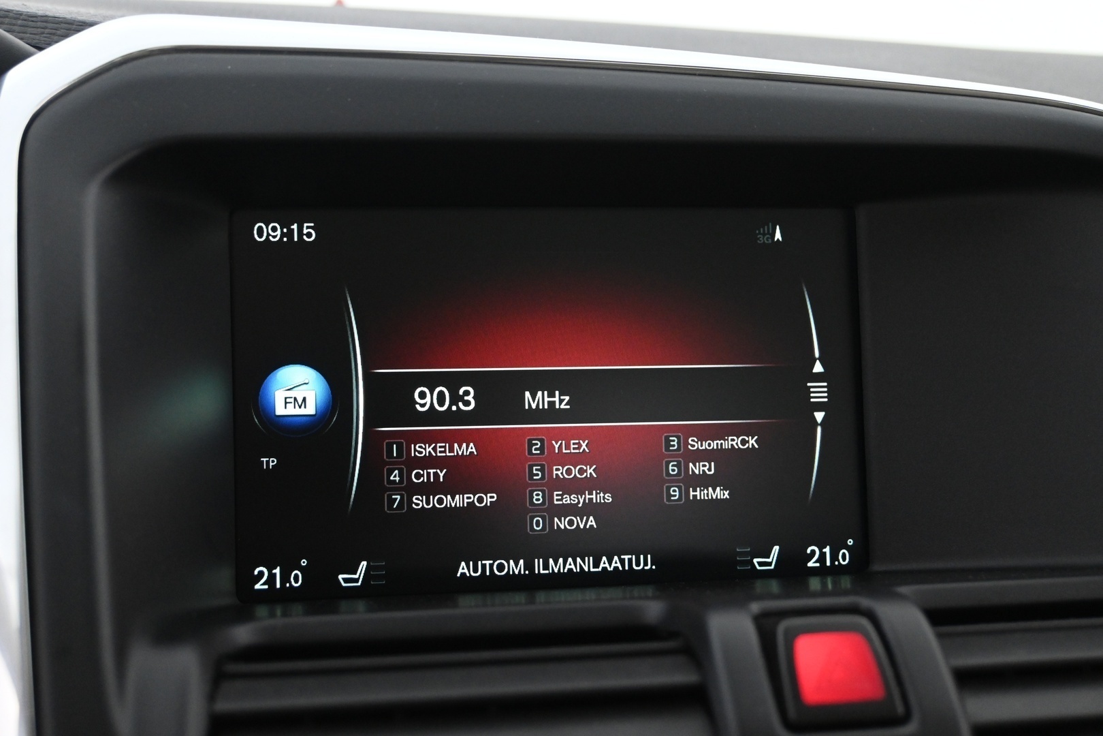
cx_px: 552
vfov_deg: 31.9
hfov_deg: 46.4
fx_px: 1287
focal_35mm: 42
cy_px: 368
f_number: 4.5
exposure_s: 1/30
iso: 2500
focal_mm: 28
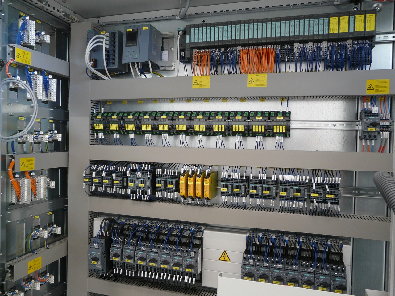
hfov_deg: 63.4
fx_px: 320
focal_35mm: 28
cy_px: 148
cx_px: 198
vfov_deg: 49.7
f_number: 2.8
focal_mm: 4.6
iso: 160
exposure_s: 1/30
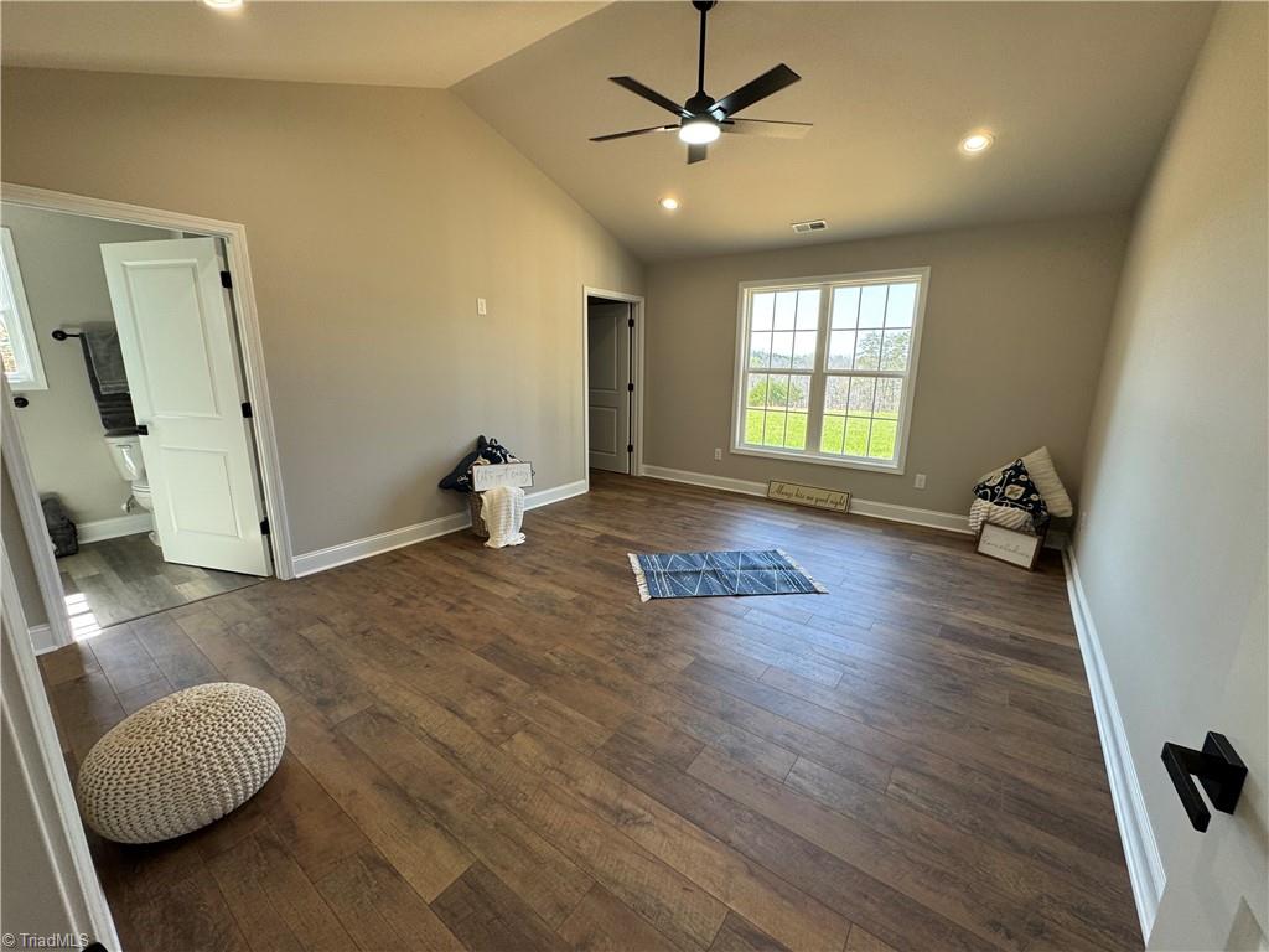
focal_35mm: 14
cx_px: 634
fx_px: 513
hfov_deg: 102.1
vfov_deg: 85.7
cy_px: 476
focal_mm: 2.22
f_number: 2.2
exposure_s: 1/120
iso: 100
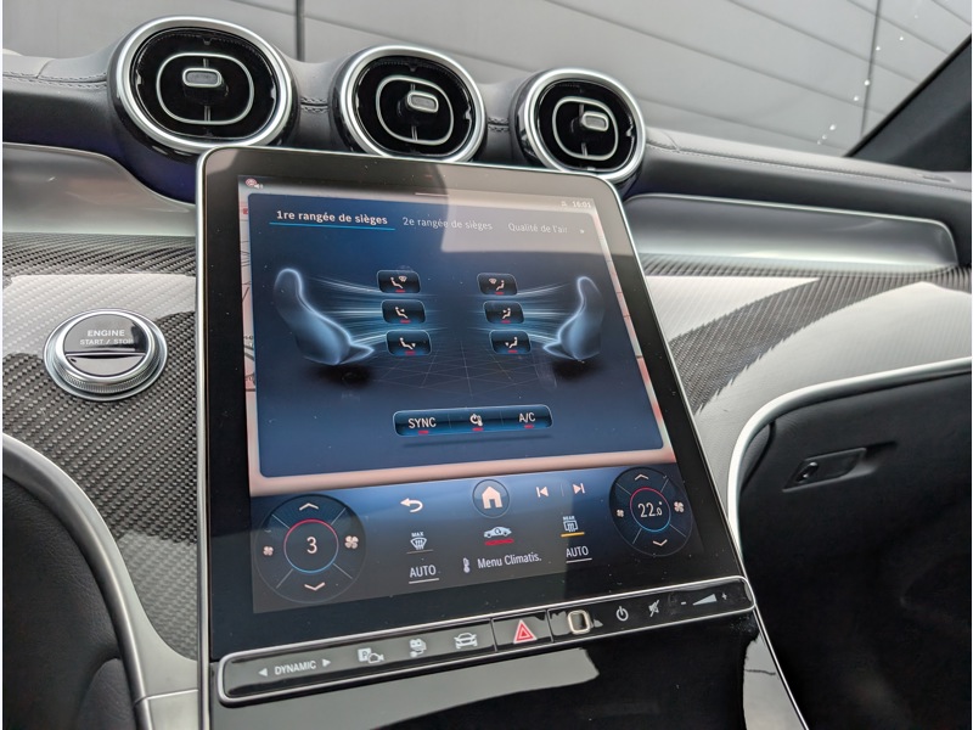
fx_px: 675
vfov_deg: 56.8
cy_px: 365
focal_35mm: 24
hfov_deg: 71.6
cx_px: 486
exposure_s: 1/333
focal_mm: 6.9
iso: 305
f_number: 1.68
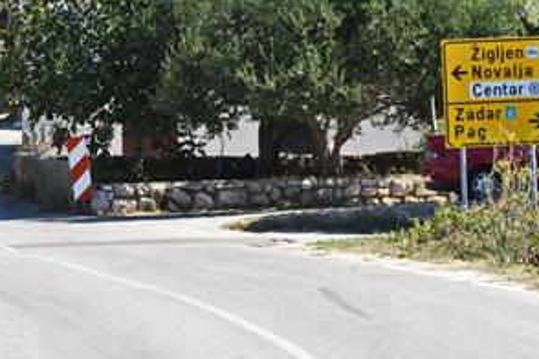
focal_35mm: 275
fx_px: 4120
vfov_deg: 5.0
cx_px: 376
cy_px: -16
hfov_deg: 7.5
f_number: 8
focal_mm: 75
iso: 400
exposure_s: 1/500
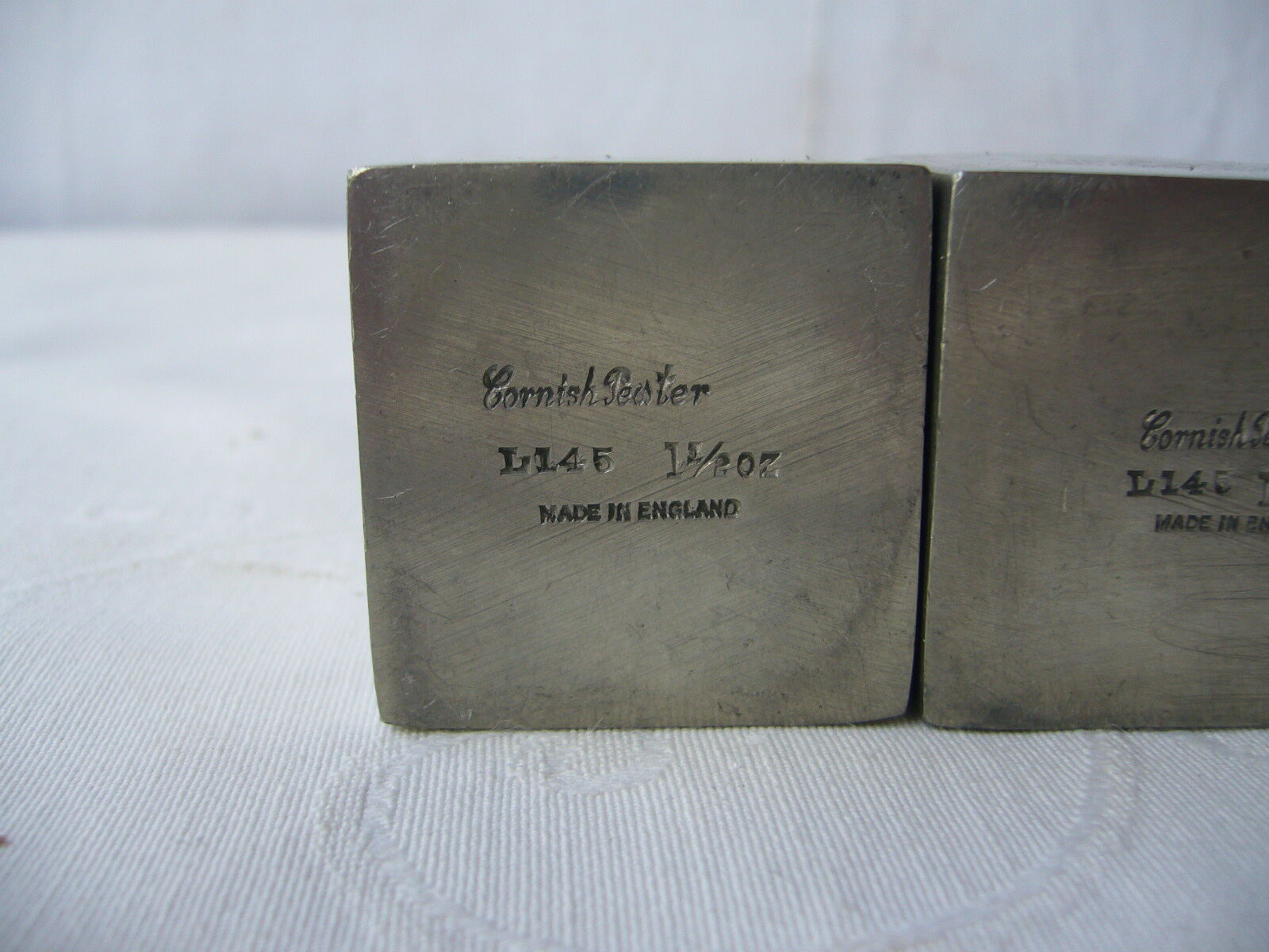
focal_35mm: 35
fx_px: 1283
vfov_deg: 40.7
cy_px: 476
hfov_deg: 52.6
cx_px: 634
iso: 80
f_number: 2.8
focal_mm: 5.8
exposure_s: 1/125
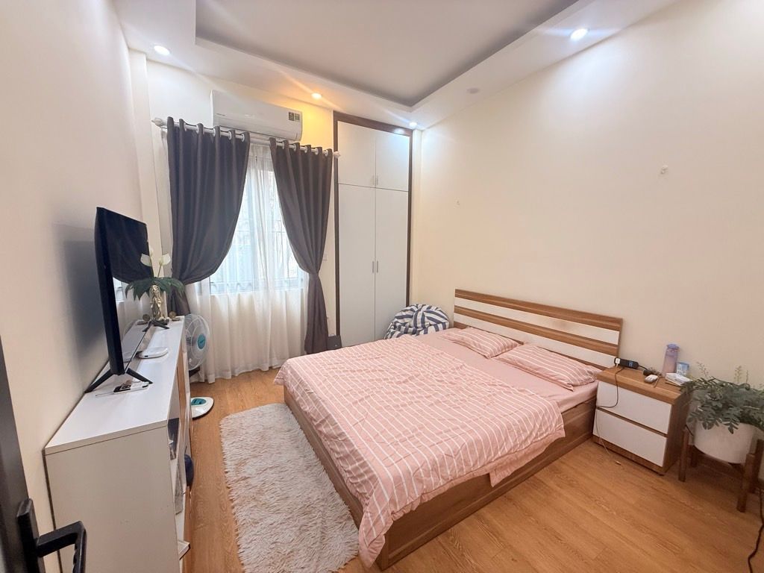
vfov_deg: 85.7
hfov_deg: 102.1
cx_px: 382
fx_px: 309
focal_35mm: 14
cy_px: 286
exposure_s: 1/100
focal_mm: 2.22
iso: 200
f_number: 2.2
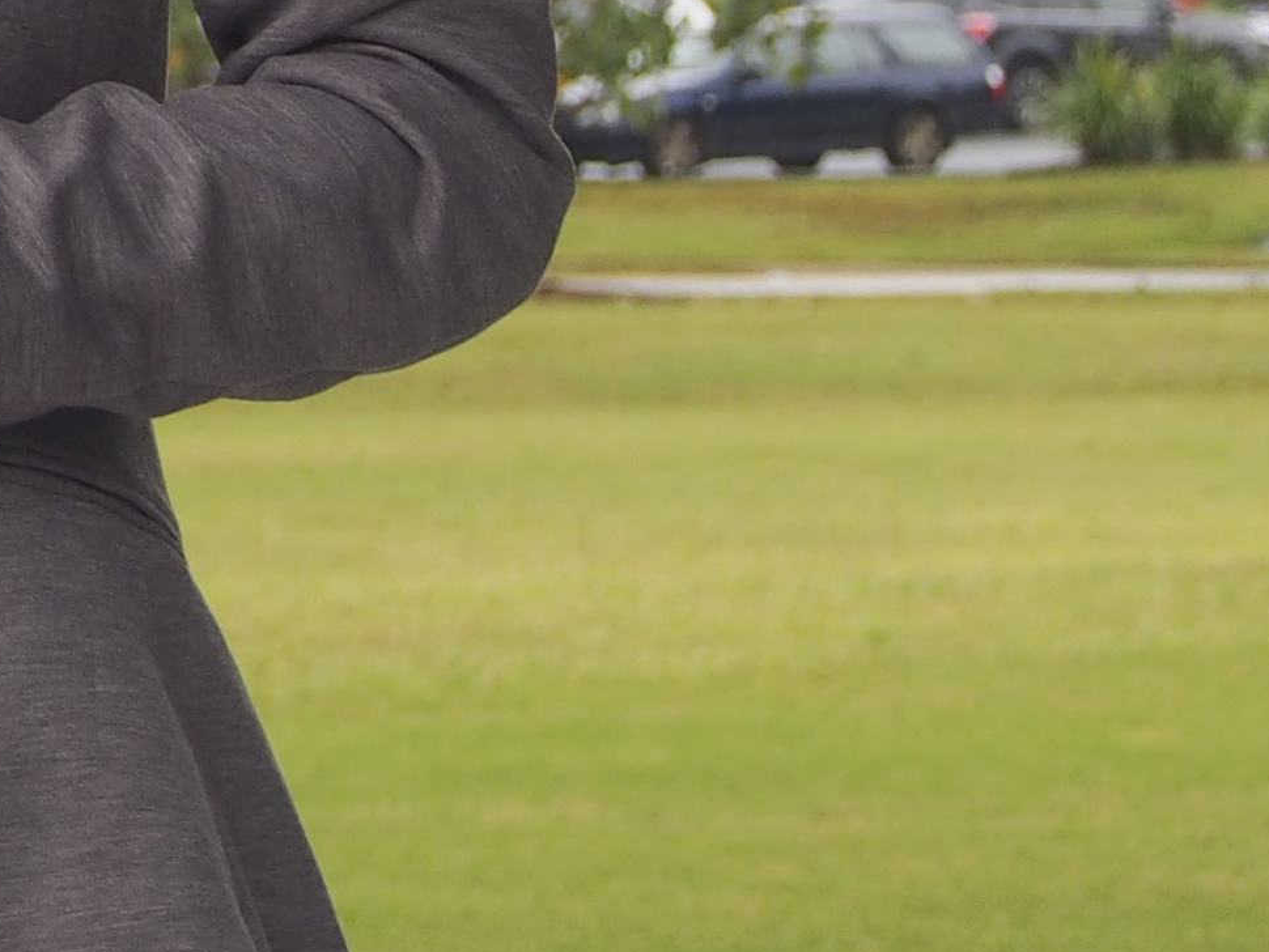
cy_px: -762
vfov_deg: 4.4
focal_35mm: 338
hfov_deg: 5.7
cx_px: -1150
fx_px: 12394
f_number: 5.9
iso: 200
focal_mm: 41
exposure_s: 1/125
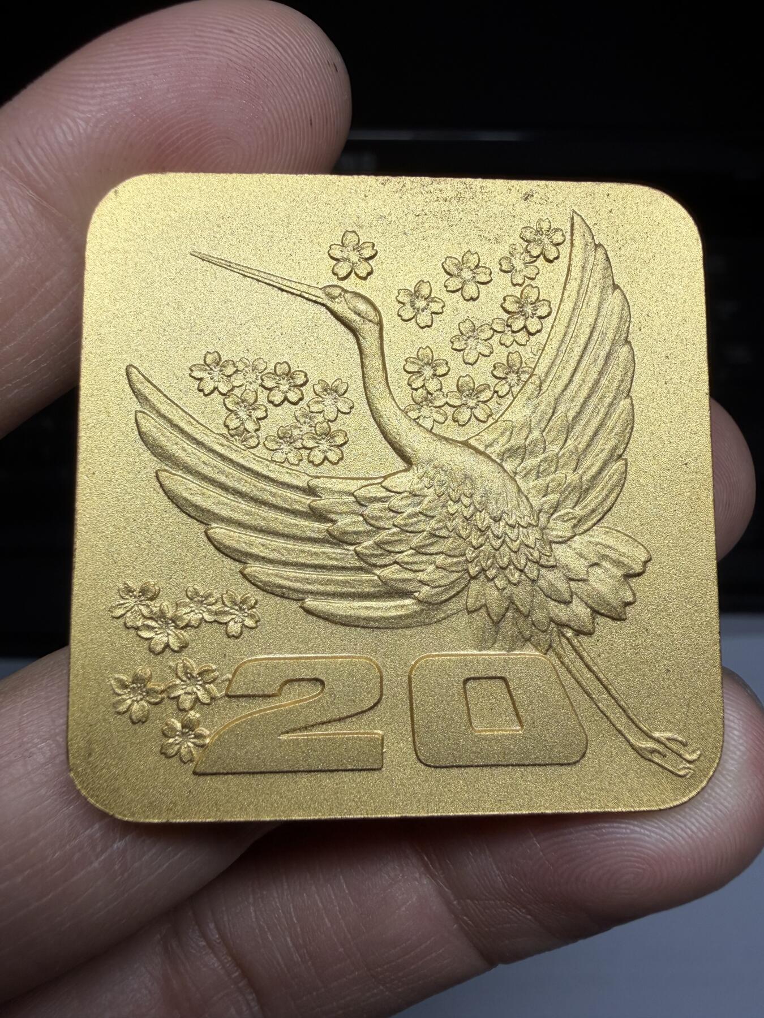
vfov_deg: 67.3
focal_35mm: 26
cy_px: 509
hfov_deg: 53.1
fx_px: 765
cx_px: 382
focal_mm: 2.22
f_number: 2.2
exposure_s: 1/459
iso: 50
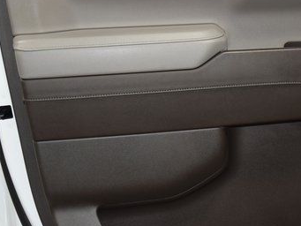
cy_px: 106
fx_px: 565
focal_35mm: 65
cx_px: 236
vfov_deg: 22.6
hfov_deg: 29.2
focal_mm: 24
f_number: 4
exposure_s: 1/60
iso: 800
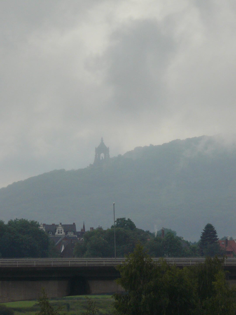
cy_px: 158
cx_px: 118
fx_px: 3927
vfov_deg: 4.6
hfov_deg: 3.4
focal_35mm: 432
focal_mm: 72
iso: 200
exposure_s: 1/400
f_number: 6.3
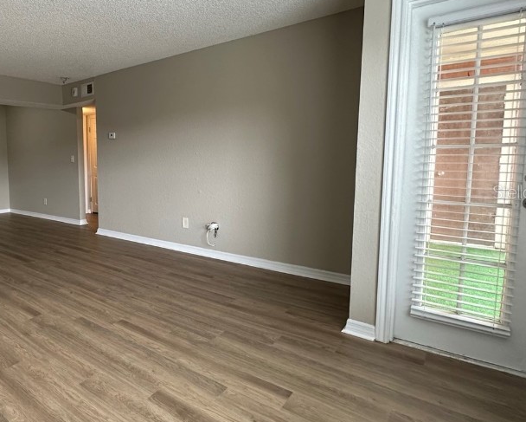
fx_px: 358
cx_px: 132
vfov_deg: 60.8
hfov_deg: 67.9
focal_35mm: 23
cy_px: 192
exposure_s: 1/60
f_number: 2.2
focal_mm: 2.22
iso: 160
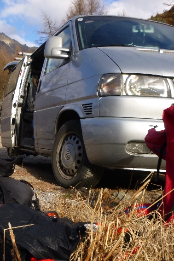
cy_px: 160
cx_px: 14
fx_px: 341
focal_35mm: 47
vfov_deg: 41.7
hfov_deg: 27.5
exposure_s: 1/400
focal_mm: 4.5
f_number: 3.9
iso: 100
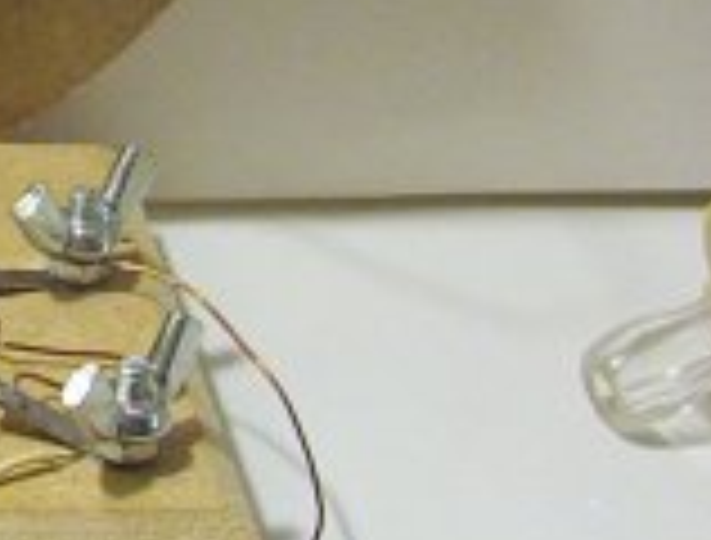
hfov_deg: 11.4
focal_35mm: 163
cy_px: -137
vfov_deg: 9.0
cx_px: -436
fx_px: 3363
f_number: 2.73
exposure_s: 1/19
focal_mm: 5.77
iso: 200
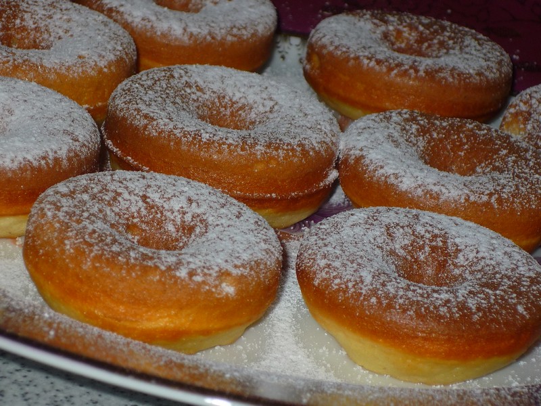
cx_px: 270
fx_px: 2657
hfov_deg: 11.6
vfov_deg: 8.7
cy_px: 203
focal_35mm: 170
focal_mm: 20.8
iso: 100
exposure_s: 1/60
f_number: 5.8
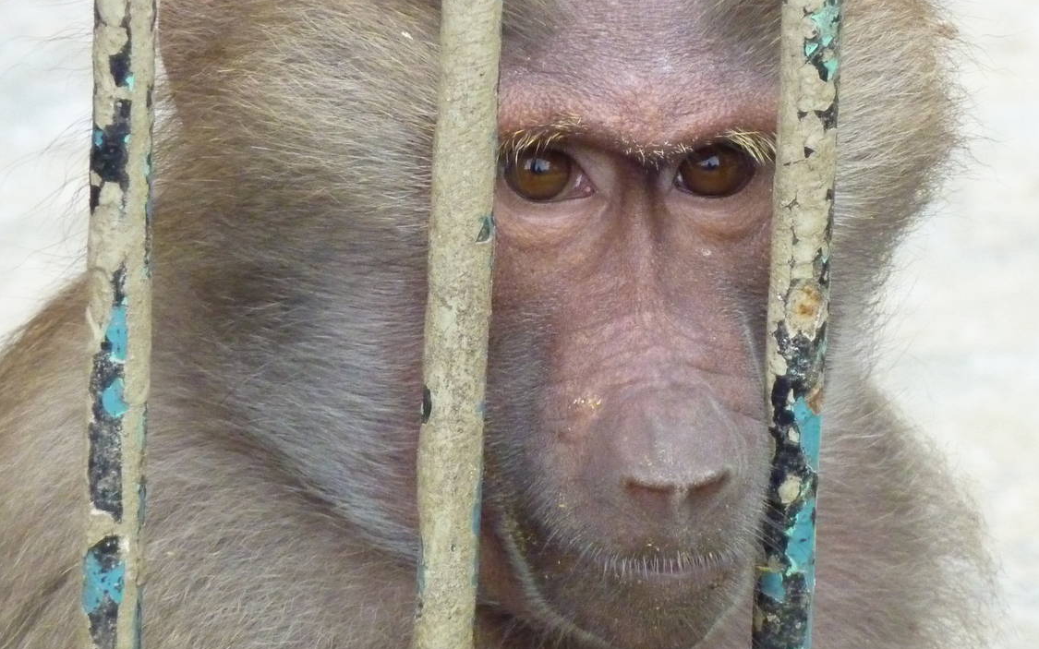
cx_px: 605
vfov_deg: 3.1
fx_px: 11864
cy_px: 315
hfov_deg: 5.0
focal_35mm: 419
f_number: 4.8
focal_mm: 45.7
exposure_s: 1/400
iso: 800
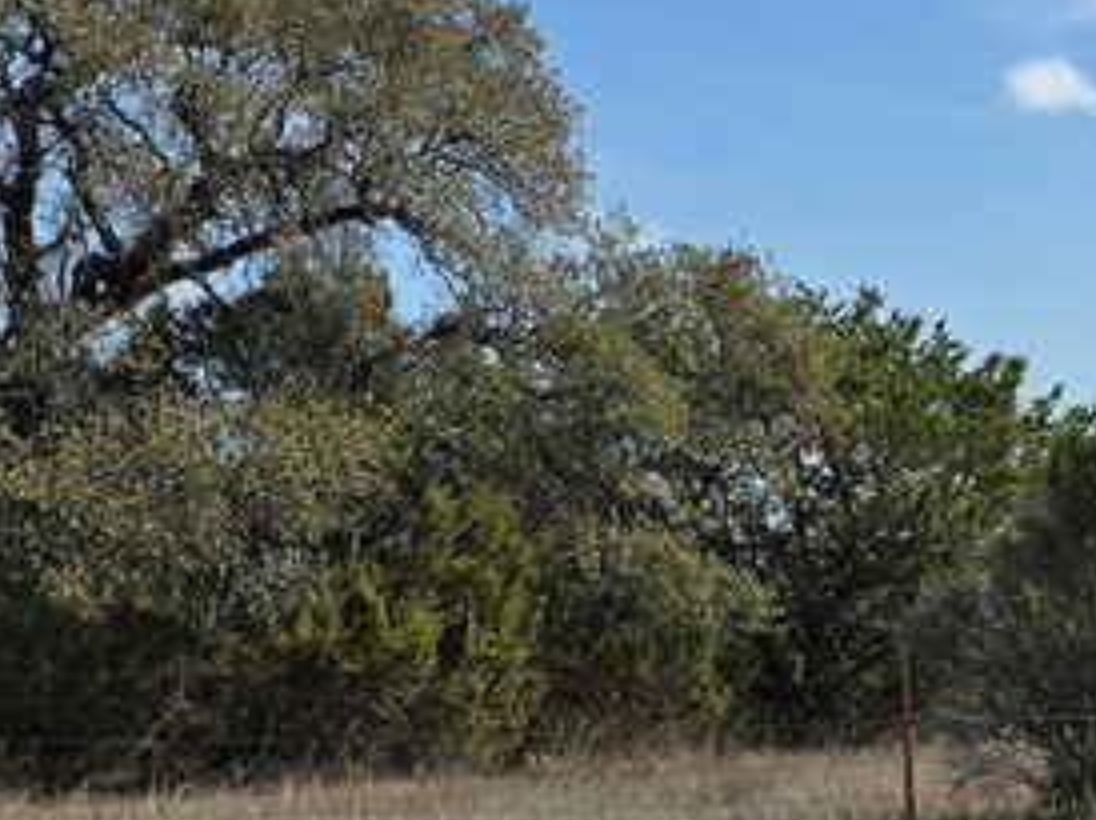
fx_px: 2721
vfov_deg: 17.1
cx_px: 1176
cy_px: 372
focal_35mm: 86
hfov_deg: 21.7
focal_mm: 6.3
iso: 12
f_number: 1.7
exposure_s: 1/1117
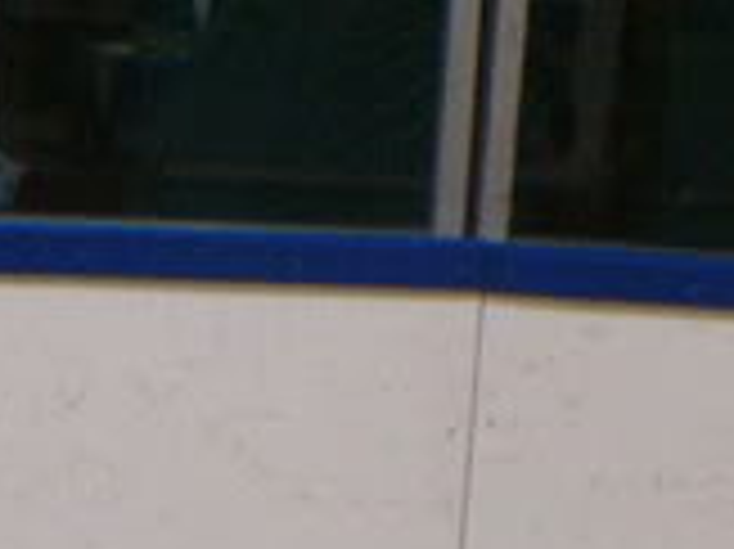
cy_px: 1238
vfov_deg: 4.7
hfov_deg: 6.4
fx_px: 6547
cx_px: 194
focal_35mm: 309
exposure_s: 1/30
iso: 400
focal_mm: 13.03
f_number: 3.6
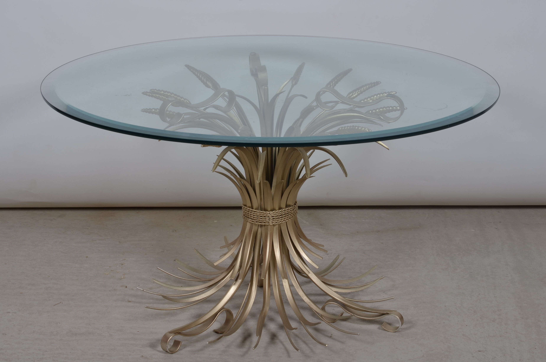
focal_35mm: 75
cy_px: 181
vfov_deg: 18.1
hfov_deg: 27.0
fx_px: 1135
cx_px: 273
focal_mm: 50
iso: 100
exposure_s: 1/125
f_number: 14
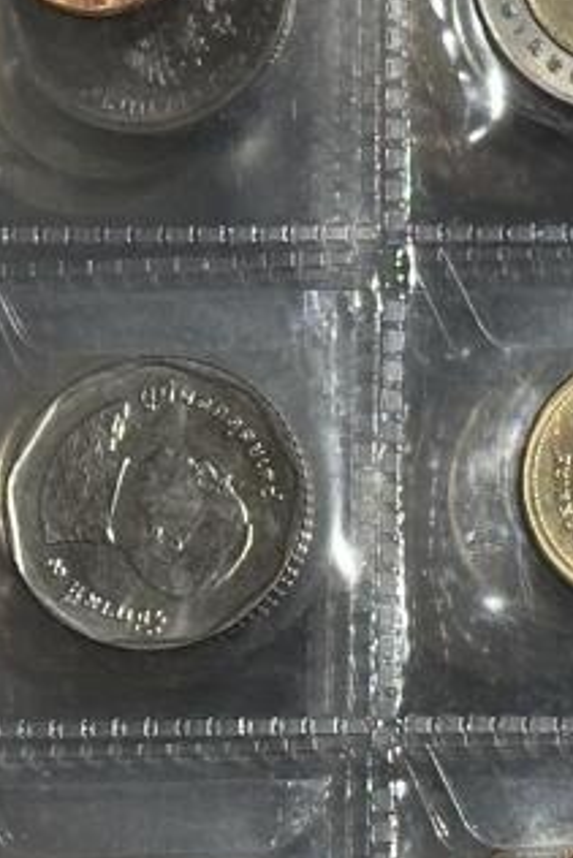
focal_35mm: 221
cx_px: 1350
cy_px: 448
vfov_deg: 9.3
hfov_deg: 6.0
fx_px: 5270
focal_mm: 6.86
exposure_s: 1/50
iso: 80
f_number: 1.78
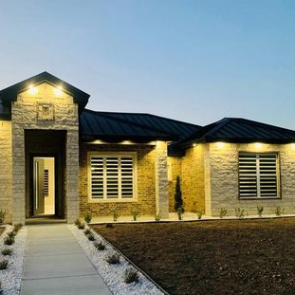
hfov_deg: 44.8
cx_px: 125
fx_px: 357
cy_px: 175
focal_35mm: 37
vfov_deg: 44.7
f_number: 1.8
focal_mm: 4.25
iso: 250
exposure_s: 1/60
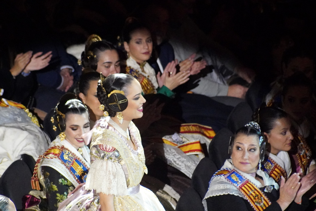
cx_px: 137
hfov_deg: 5.5
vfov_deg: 3.6
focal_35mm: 378
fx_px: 3318
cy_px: 121
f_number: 5.6
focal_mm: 210
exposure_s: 1/320
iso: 12800
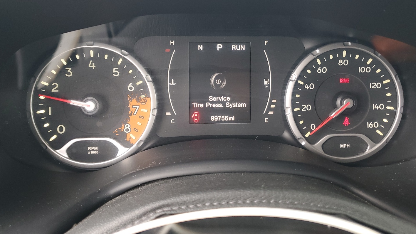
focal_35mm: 32
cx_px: 218
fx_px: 353
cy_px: 89
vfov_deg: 36.5
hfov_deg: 61.0
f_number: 1.5
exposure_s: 1/60.2
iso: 71
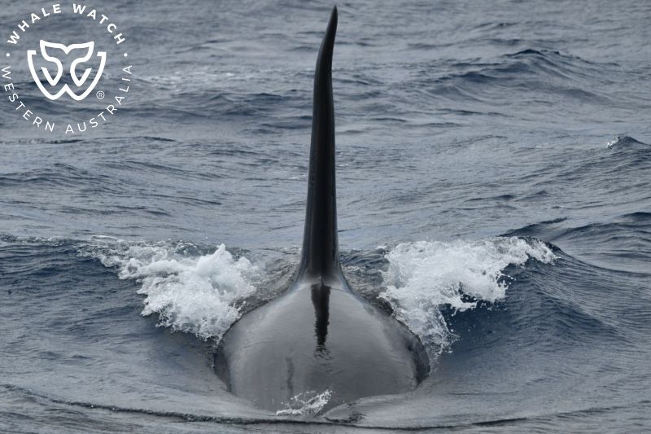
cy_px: 217
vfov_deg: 3.6
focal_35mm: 380
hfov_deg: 5.4
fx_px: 6870
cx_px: 326
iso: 800
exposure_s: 1/8000
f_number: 6
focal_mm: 380
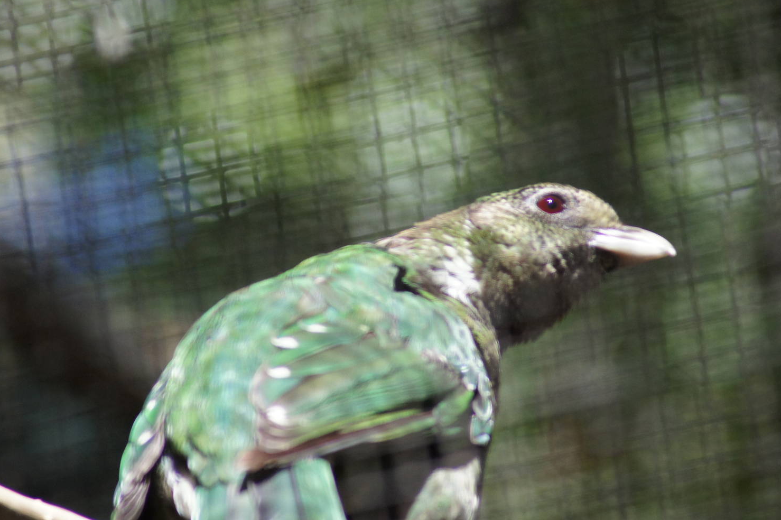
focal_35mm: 487
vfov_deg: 2.8
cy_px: 269
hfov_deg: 4.2
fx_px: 10560
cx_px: 404
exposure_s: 1/500
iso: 800
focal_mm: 300
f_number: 6.3
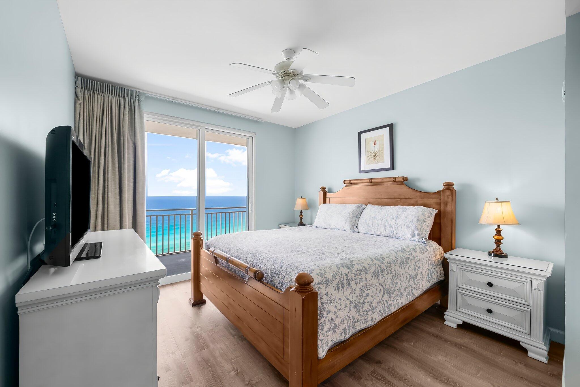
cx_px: 290
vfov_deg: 81.3
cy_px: 194
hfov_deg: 104.2
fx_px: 226
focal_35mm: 14
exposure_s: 1/13
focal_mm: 14
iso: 400
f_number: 8
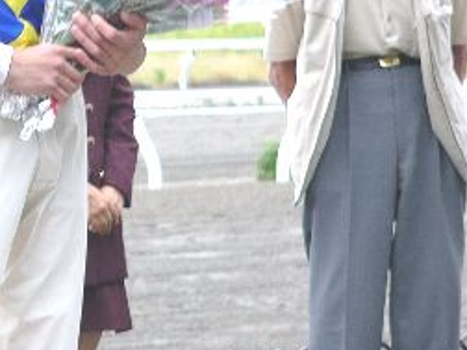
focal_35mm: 412
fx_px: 5558
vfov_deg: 3.6
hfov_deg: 4.8
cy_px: -30
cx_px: -61
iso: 50
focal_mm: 27
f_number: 2.8
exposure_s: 1/50
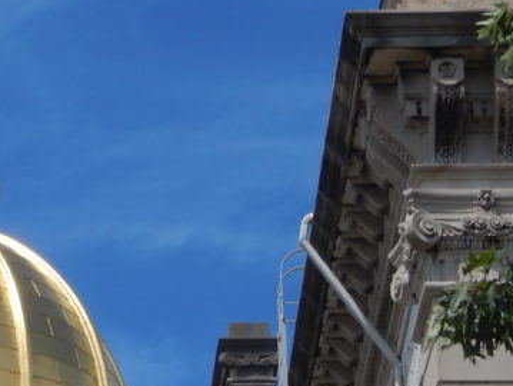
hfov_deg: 8.0
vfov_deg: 6.1
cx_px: -93
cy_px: 407
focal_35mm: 245
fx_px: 3634
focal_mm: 15.3
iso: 125
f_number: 4.3
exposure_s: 1/1250
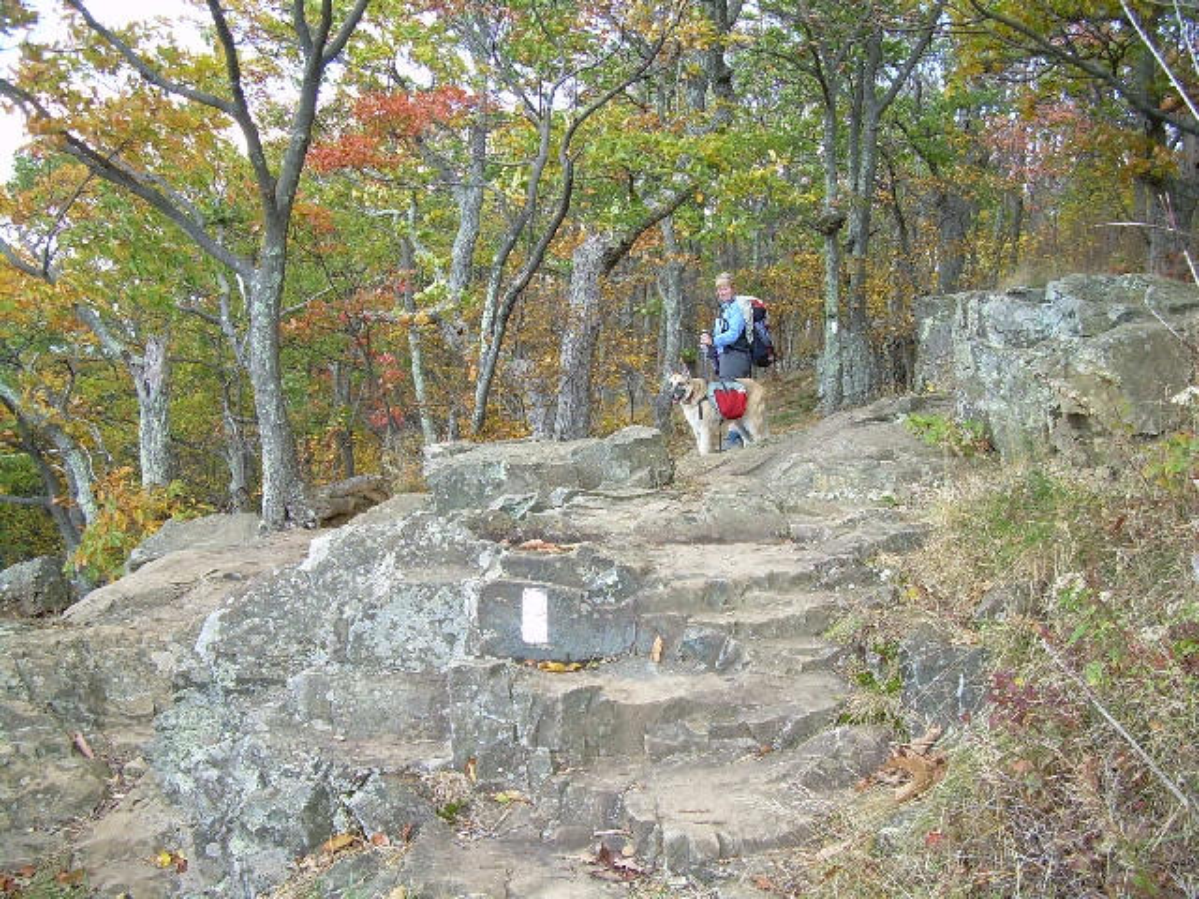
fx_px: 1316
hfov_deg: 49.0
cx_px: 600
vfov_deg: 37.7
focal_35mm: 38
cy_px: 450
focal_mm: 6.3
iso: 100
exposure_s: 1/115
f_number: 2.8
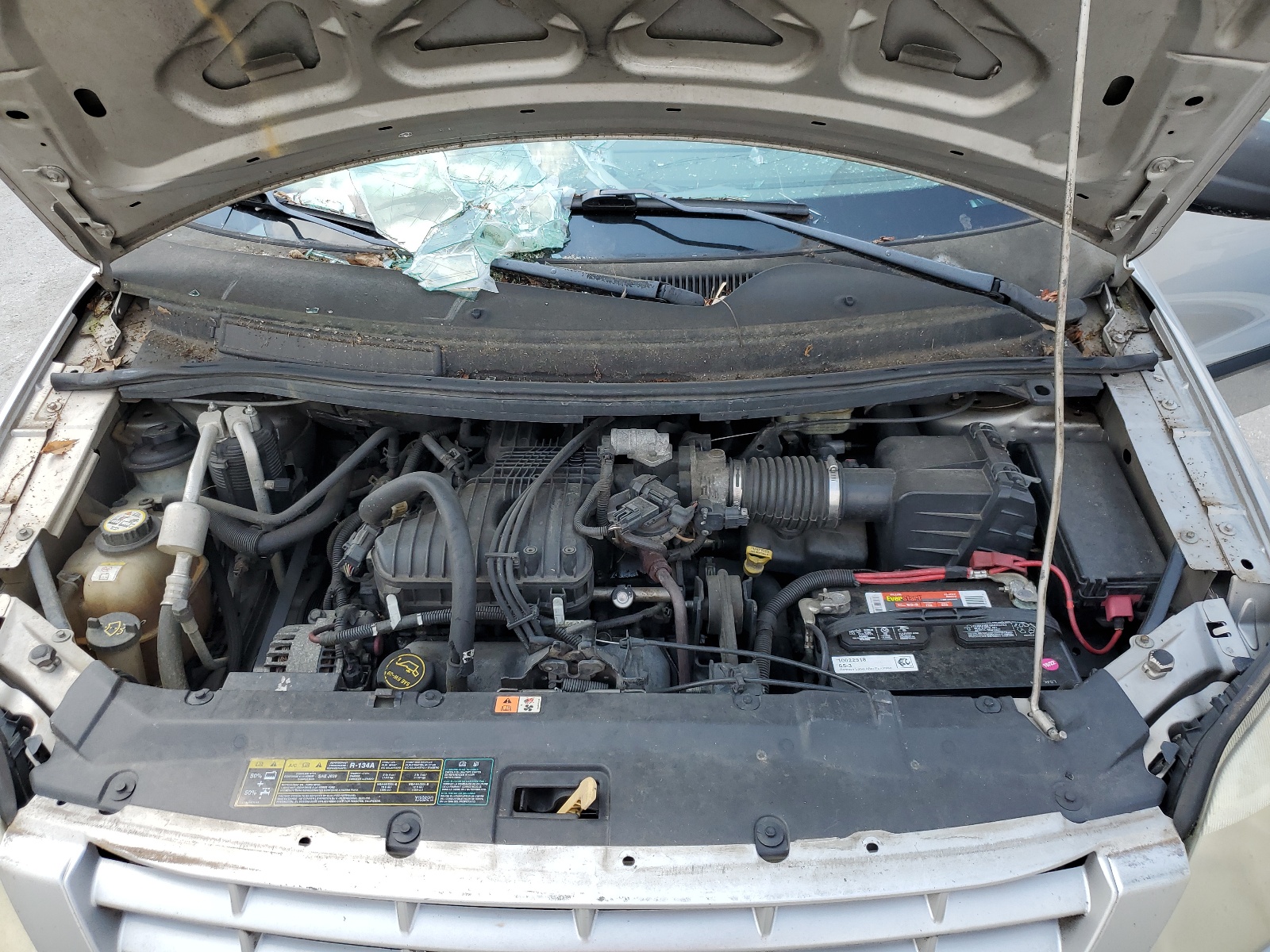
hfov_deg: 67.3
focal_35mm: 26
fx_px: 954
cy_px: 476
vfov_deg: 53.1
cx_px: 635
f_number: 1.5
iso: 50
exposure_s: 1/1111
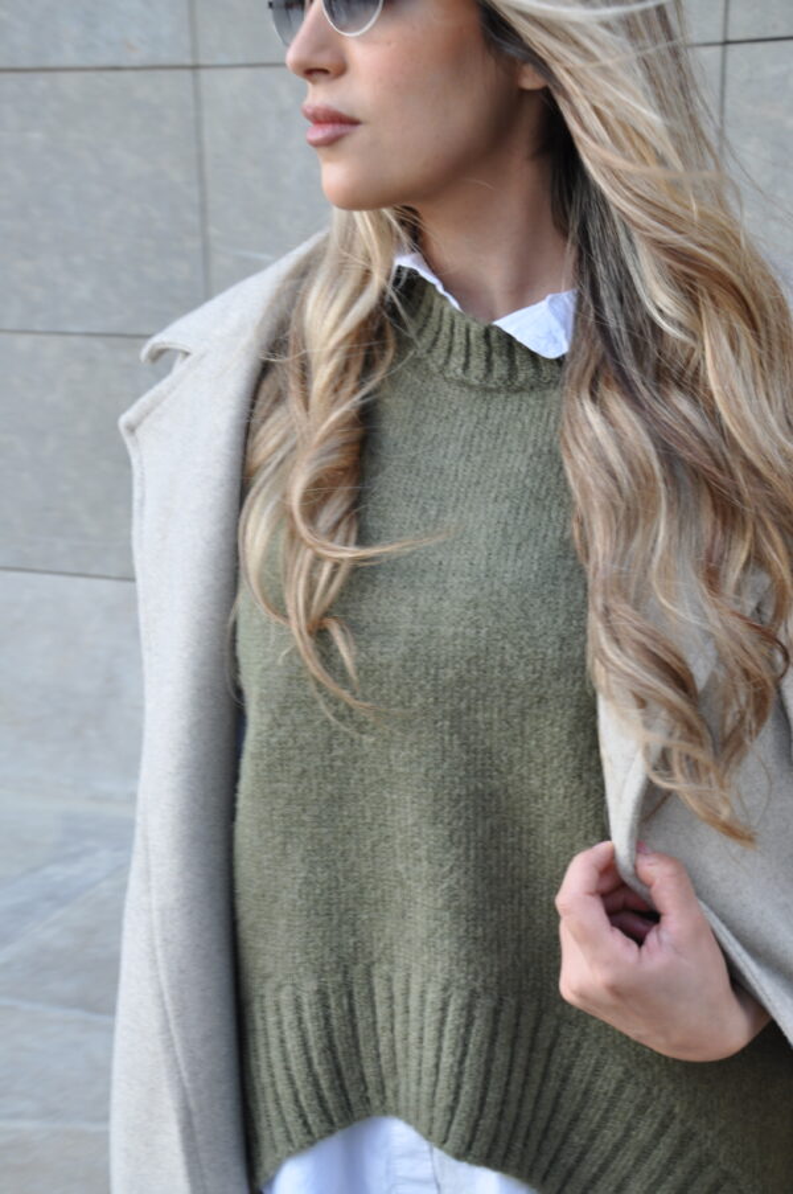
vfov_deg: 29.9
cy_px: 597
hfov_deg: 20.1
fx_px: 2235
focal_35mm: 68
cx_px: 396
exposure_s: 1/80
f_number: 9
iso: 200
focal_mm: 45
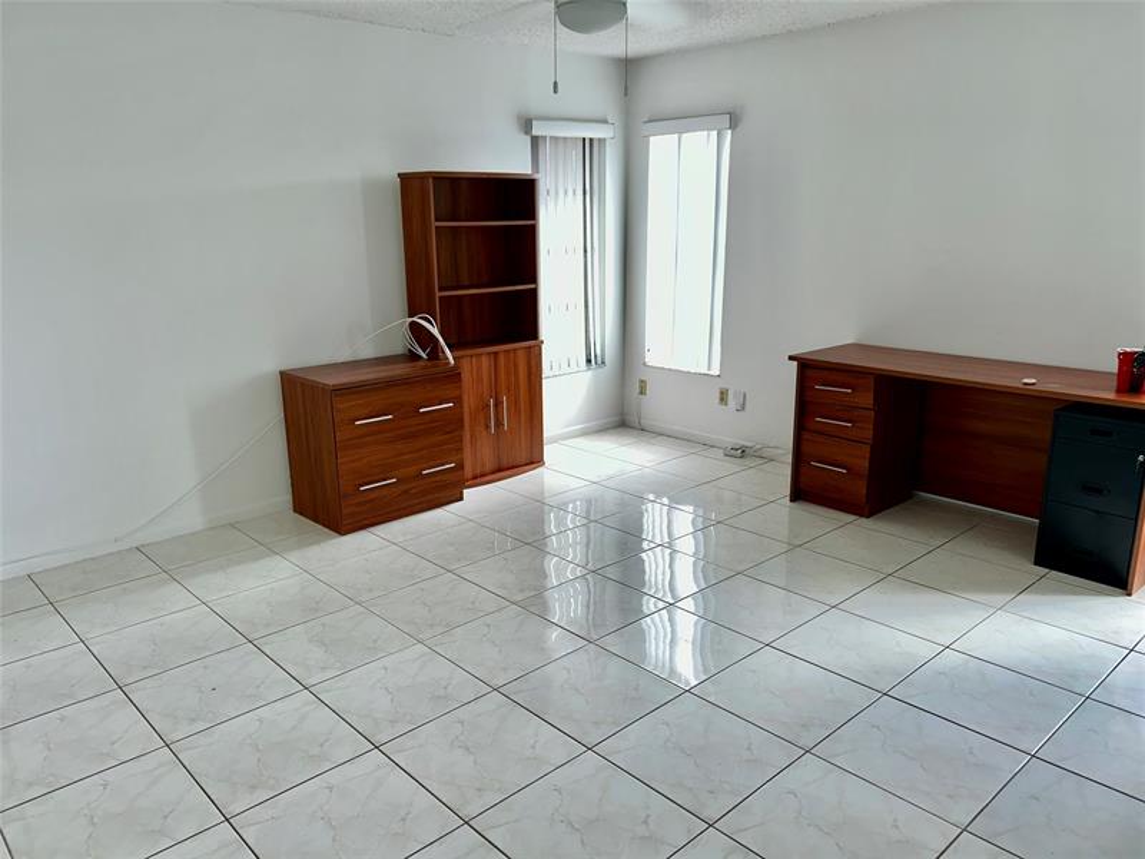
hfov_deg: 67.3
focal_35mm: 26
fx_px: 860
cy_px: 430
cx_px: 572
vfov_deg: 53.1
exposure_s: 1/40
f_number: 1.5
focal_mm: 5.7
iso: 50
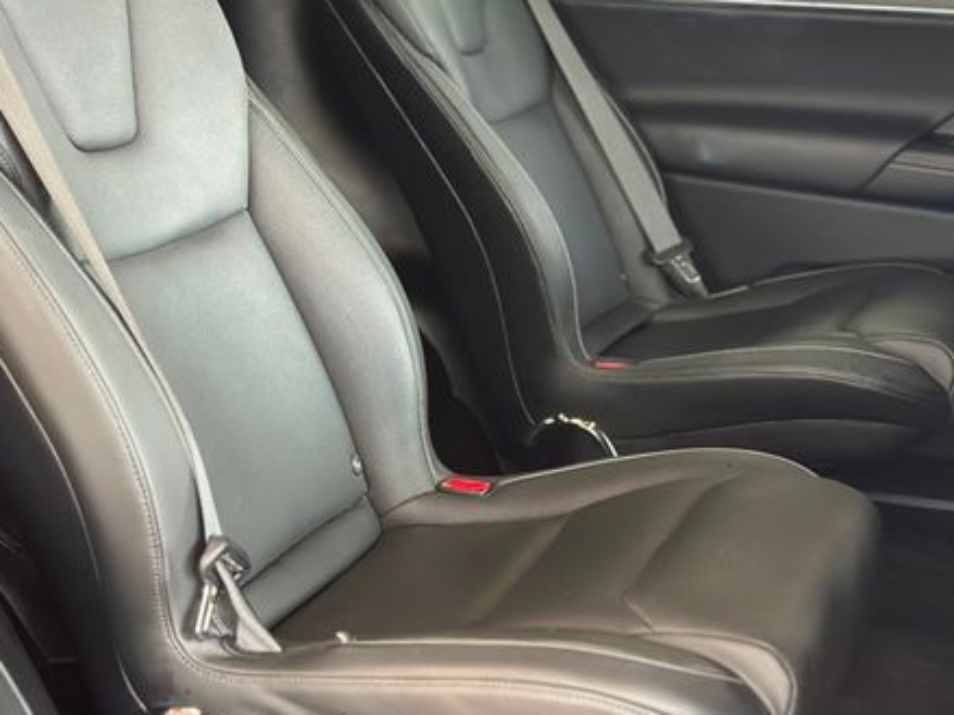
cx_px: 461
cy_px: 237
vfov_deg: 20.9
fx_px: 1929
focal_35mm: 70
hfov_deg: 27.8
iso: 320
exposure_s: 1/40
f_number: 1.78
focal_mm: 6.86
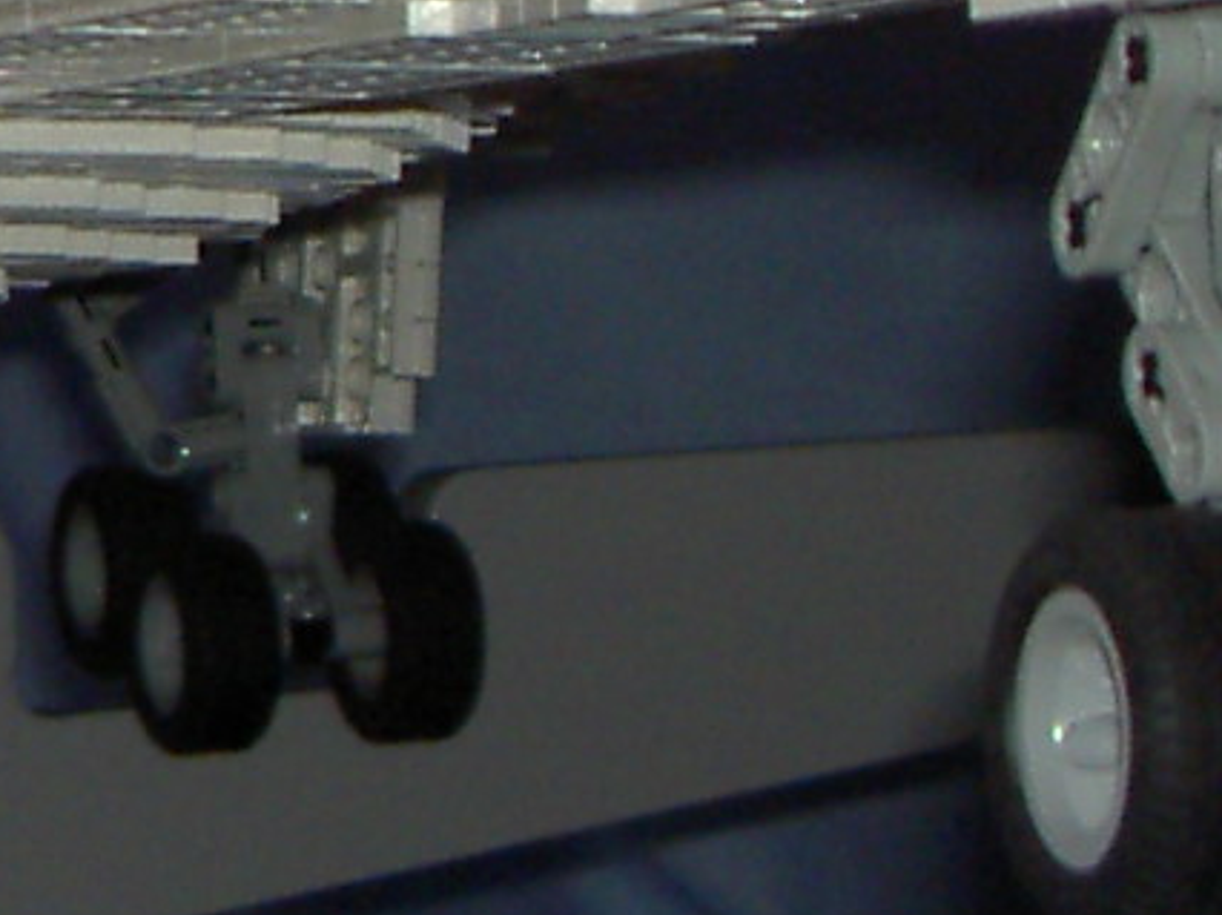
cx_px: -932
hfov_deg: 7.5
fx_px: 9103
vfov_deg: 5.7
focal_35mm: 258
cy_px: -54
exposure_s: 1/60
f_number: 2.8
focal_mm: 8
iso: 100
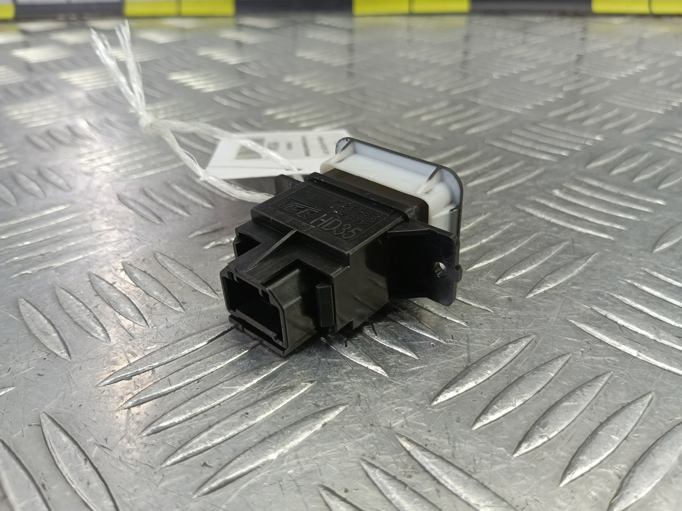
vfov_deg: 51.4
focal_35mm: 27
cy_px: 256
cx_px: 341
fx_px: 532
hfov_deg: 65.3
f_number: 1.6
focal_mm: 4.11
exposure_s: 1/50
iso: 143
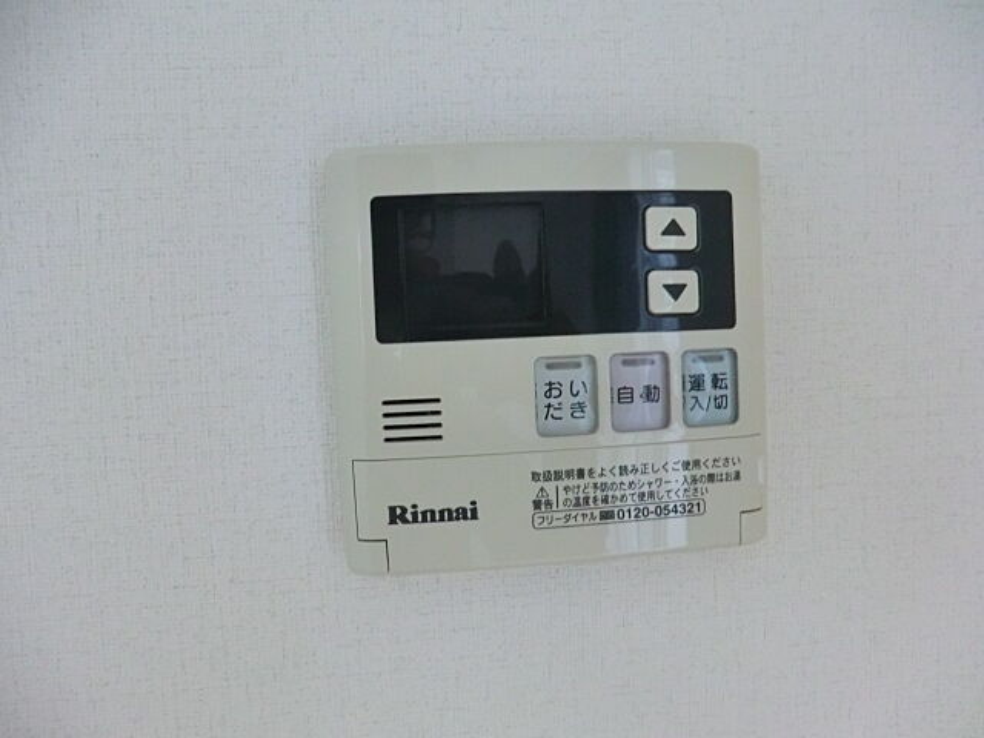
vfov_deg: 56.8
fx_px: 682
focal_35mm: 24
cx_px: 492
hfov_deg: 71.6
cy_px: 369
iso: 640
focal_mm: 4.3
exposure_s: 1/60
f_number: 3.2
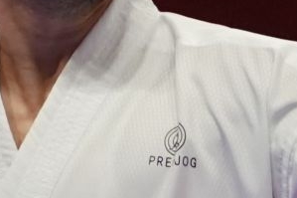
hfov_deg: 0.9
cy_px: 64
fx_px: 18180
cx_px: 125
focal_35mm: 2205
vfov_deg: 0.6
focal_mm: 244
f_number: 4
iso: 2500
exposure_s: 1/1000
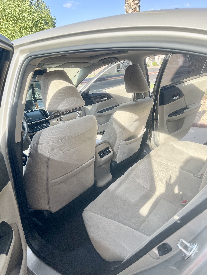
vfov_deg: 69.4
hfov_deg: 54.9
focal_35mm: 25
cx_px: 104
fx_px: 199
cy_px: 138
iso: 32
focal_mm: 5.1
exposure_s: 1/750
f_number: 1.6
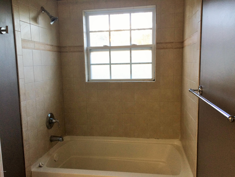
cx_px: 118
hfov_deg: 61.7
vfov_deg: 48.2
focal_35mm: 29
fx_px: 197
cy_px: 88
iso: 40
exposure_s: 1/40
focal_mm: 4.15
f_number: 2.2
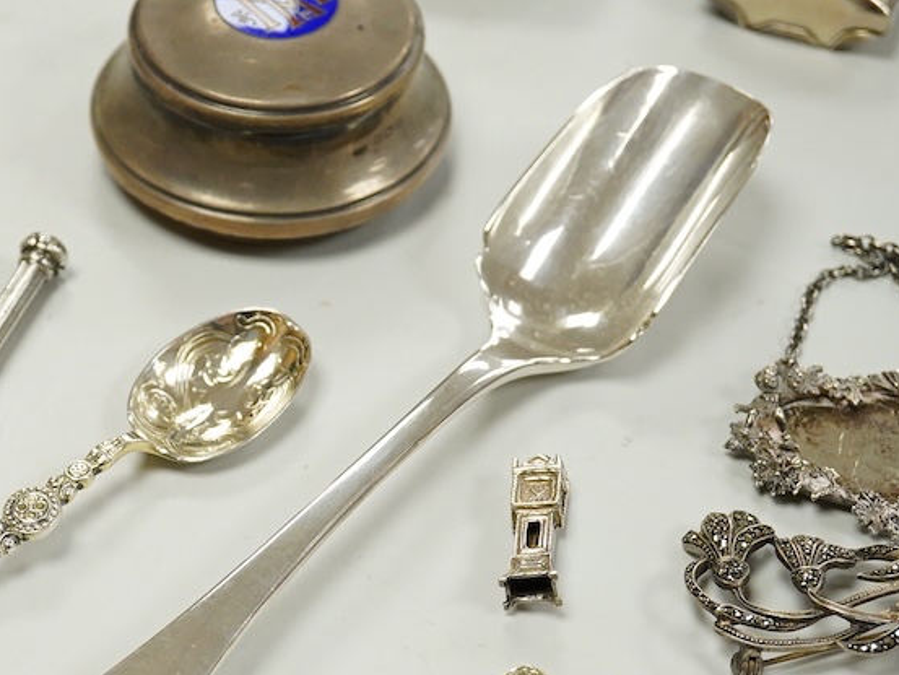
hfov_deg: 21.9
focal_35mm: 88
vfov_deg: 16.7
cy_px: 465
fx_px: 2286
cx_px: 170
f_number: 7.1
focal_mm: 30
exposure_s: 1/400
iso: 2500
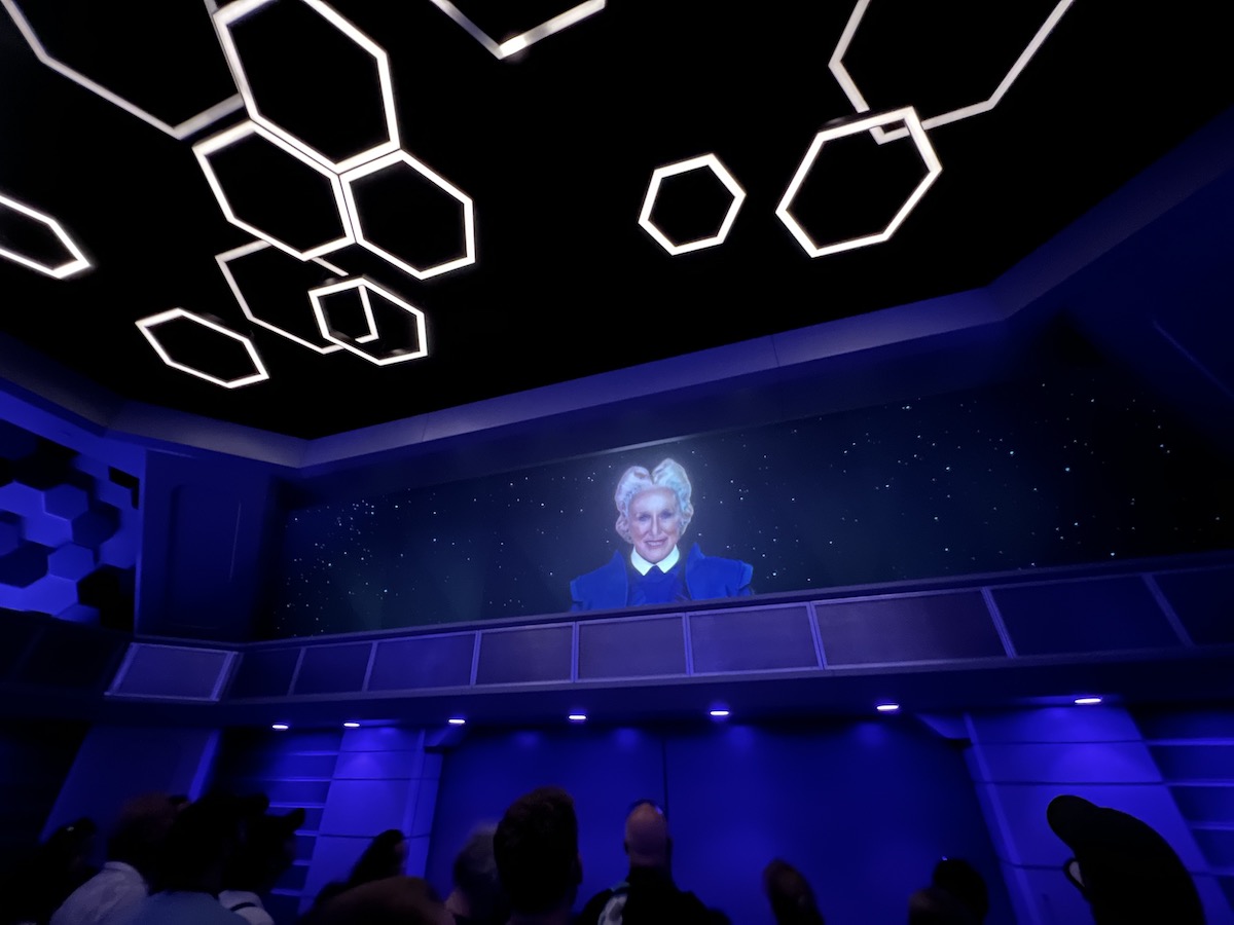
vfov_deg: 89.9
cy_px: 462
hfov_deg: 106.2
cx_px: 617
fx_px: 463
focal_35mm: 13
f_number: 1.8
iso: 1000
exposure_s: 1/4
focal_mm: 1.57
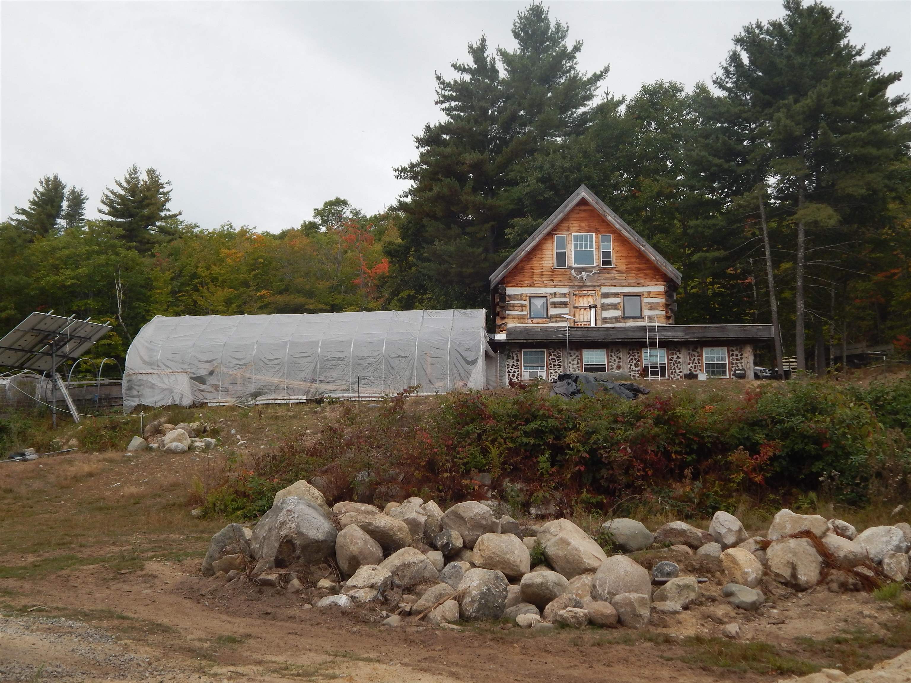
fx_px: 1132
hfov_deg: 43.9
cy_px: 342
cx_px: 456
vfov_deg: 33.6
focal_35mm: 43
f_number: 3.6
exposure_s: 1/640
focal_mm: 7.7
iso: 125
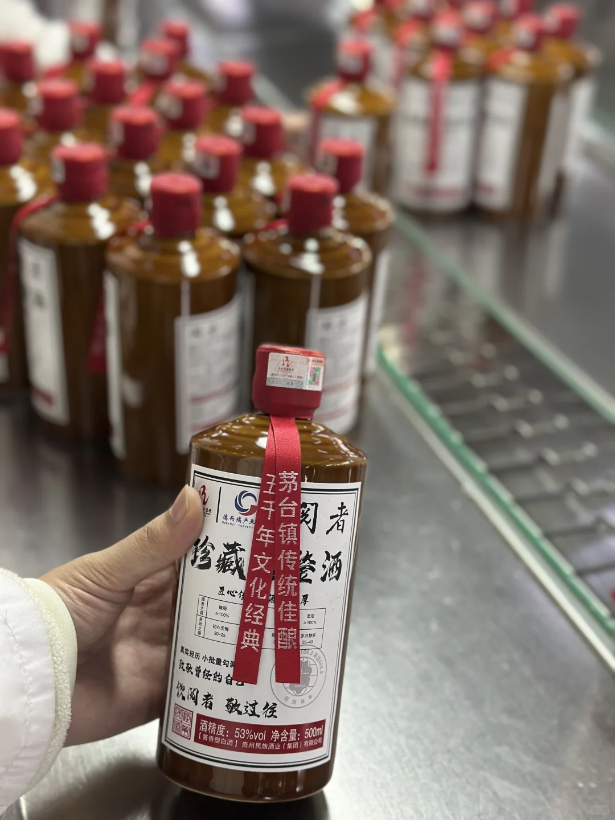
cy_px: 410
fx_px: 1137
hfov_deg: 30.3
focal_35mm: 48
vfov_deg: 39.7
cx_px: 308
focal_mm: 6.86
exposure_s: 1/50
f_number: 1.78
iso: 200
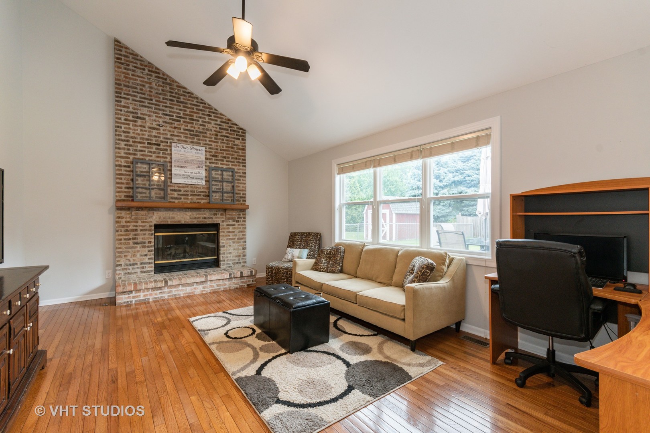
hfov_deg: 100.4
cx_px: 325
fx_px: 271
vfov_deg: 77.3
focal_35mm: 15
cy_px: 216
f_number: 9
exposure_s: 1/8
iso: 200
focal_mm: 10
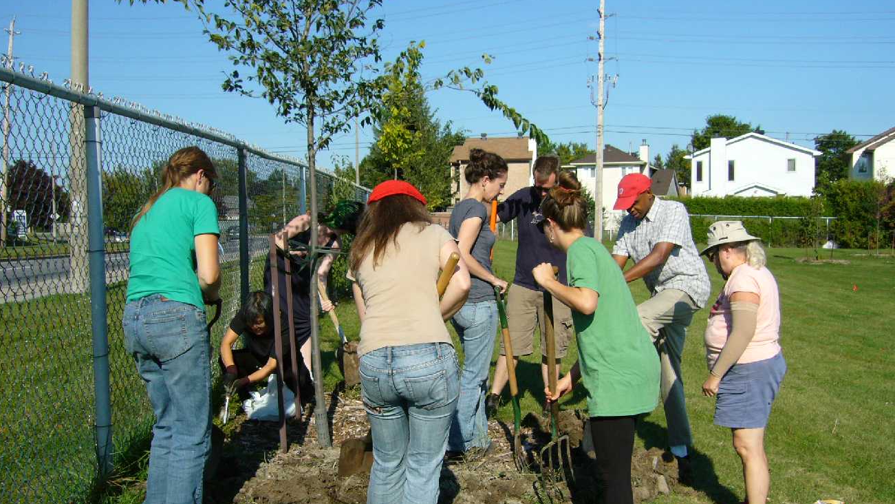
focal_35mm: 39
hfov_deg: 51.6
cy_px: 284
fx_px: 926
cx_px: 439
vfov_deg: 30.4
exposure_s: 1/800
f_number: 5.6
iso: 100
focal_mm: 5.8
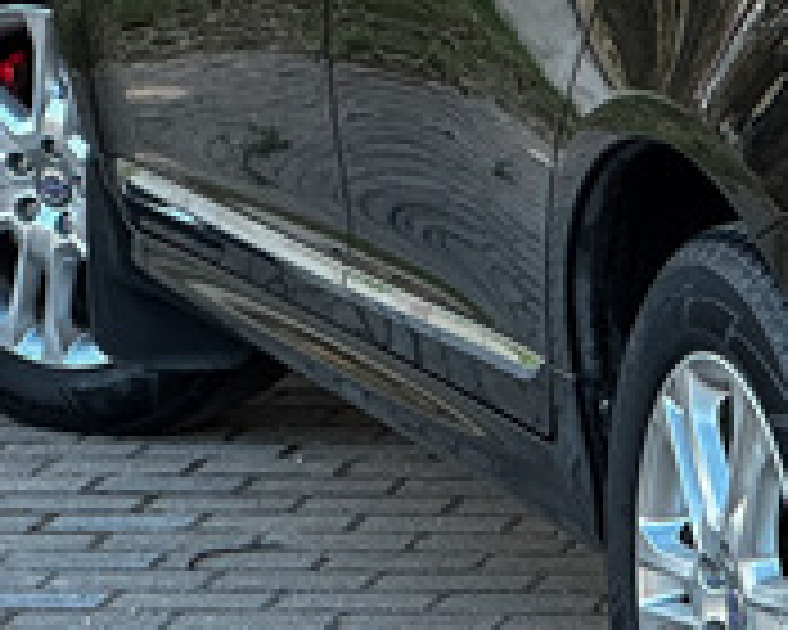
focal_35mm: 280
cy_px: -22
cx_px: 1261
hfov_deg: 6.8
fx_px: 6530
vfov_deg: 5.5
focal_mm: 9
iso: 160
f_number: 2.8
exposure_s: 1/99
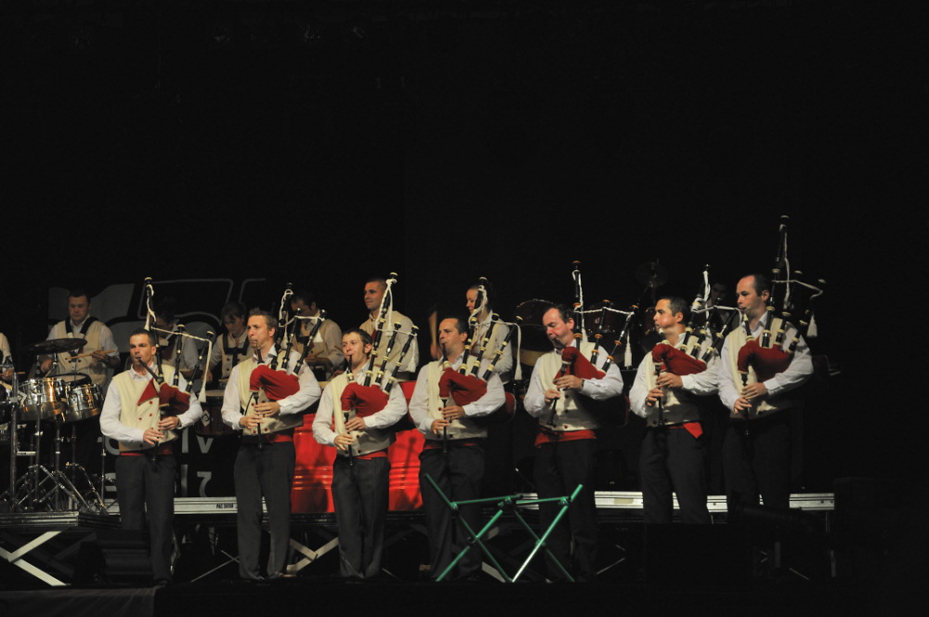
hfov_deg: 21.9
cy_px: 308
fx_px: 2397
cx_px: 464
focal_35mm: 93
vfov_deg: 14.7
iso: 640
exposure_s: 1/50
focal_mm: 62
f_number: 5.3
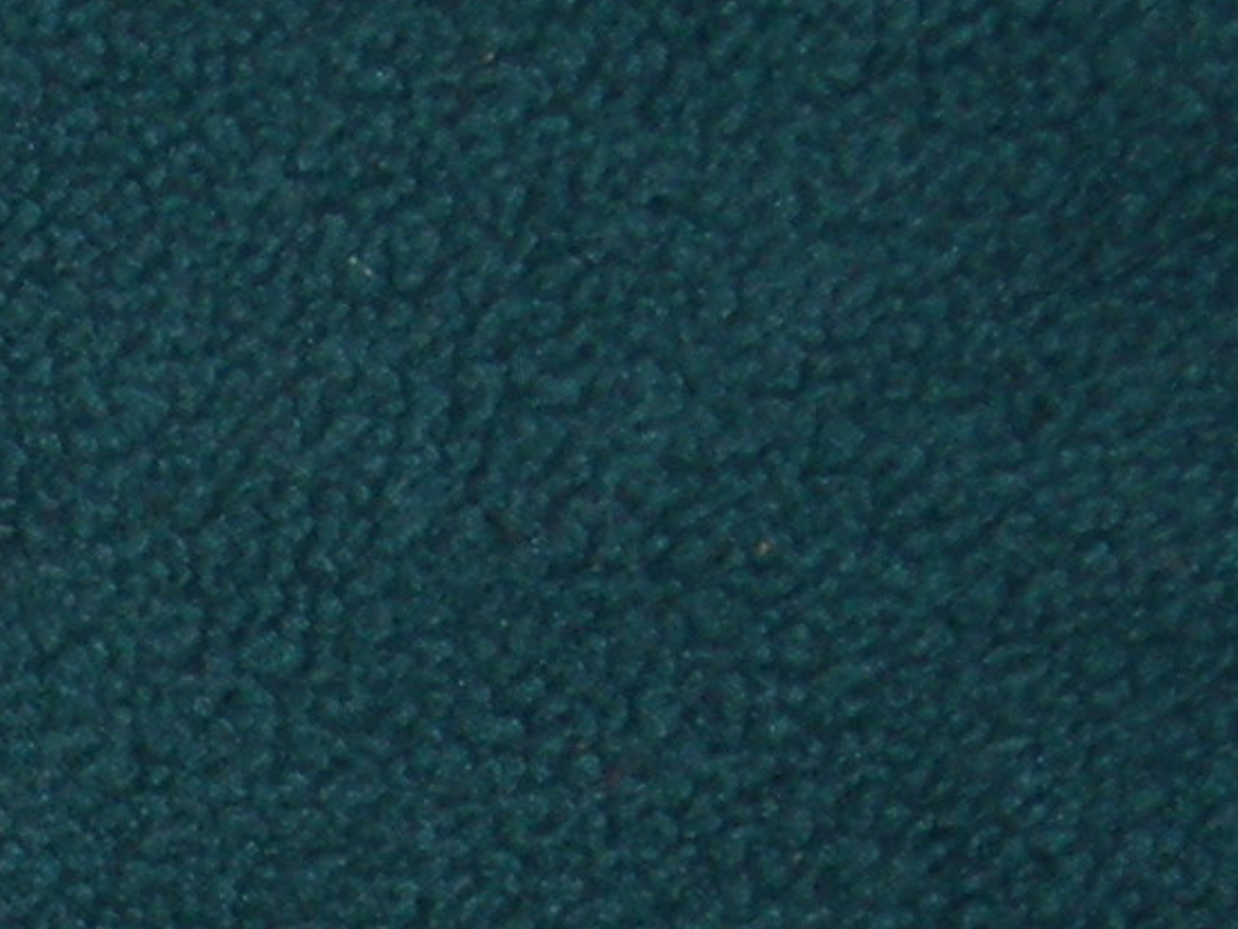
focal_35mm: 452
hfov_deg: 4.4
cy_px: 2138
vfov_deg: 3.3
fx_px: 16169
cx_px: -660
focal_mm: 17
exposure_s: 1/60.1
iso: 50
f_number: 4
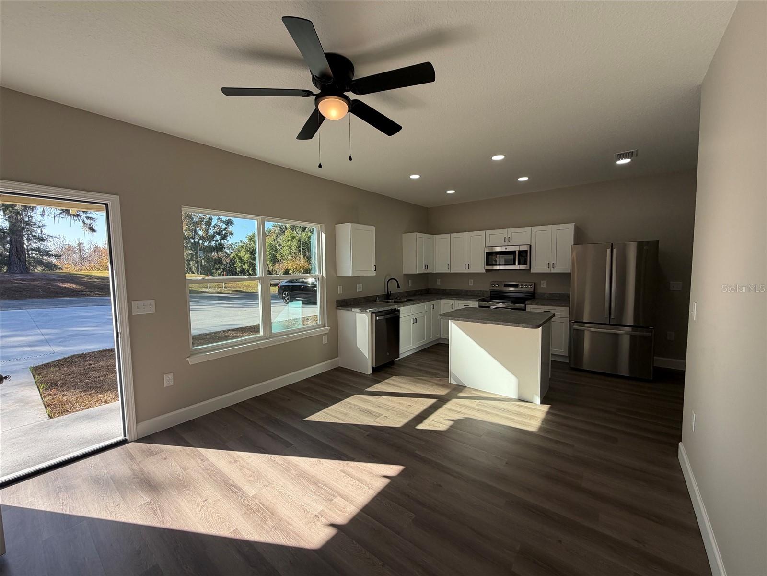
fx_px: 310
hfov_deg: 102.1
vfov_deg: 85.7
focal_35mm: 14
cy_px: 288
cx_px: 384
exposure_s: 1/230
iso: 40
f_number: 2.2
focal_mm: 2.22
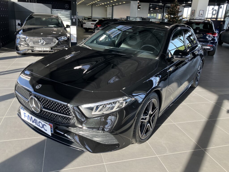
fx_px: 185
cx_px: 114
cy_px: 86
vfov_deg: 49.7
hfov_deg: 63.4
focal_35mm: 28
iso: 25
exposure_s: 1/100
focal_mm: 3.99
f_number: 1.8
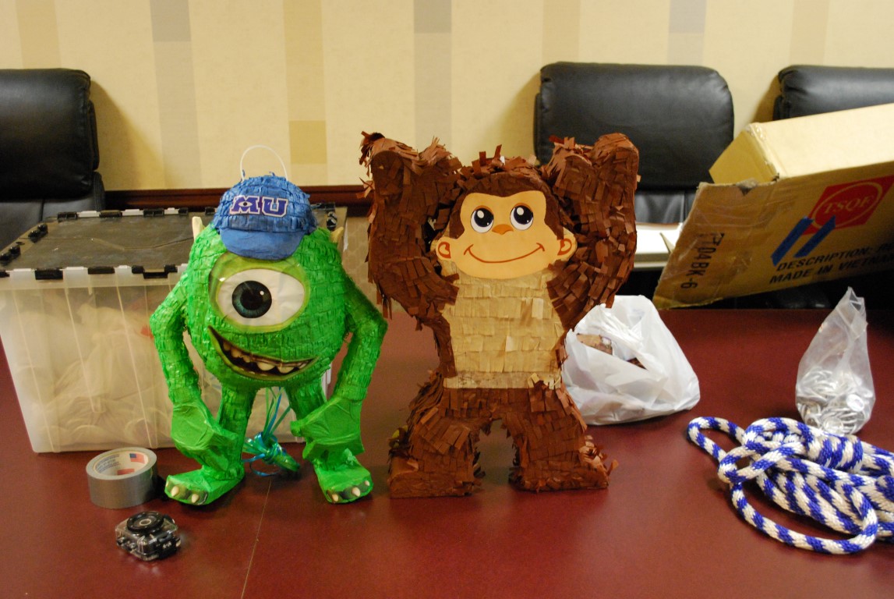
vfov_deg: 34.3
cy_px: 300
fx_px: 970
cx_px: 447
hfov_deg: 49.5
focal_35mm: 39
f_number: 4.2
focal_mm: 26
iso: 1600
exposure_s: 1/20
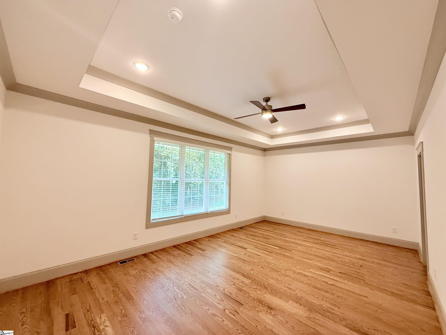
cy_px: 168
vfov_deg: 85.7
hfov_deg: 102.1
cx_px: 223
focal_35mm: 14
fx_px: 180
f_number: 2.2
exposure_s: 1/120
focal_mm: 2.22
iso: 250
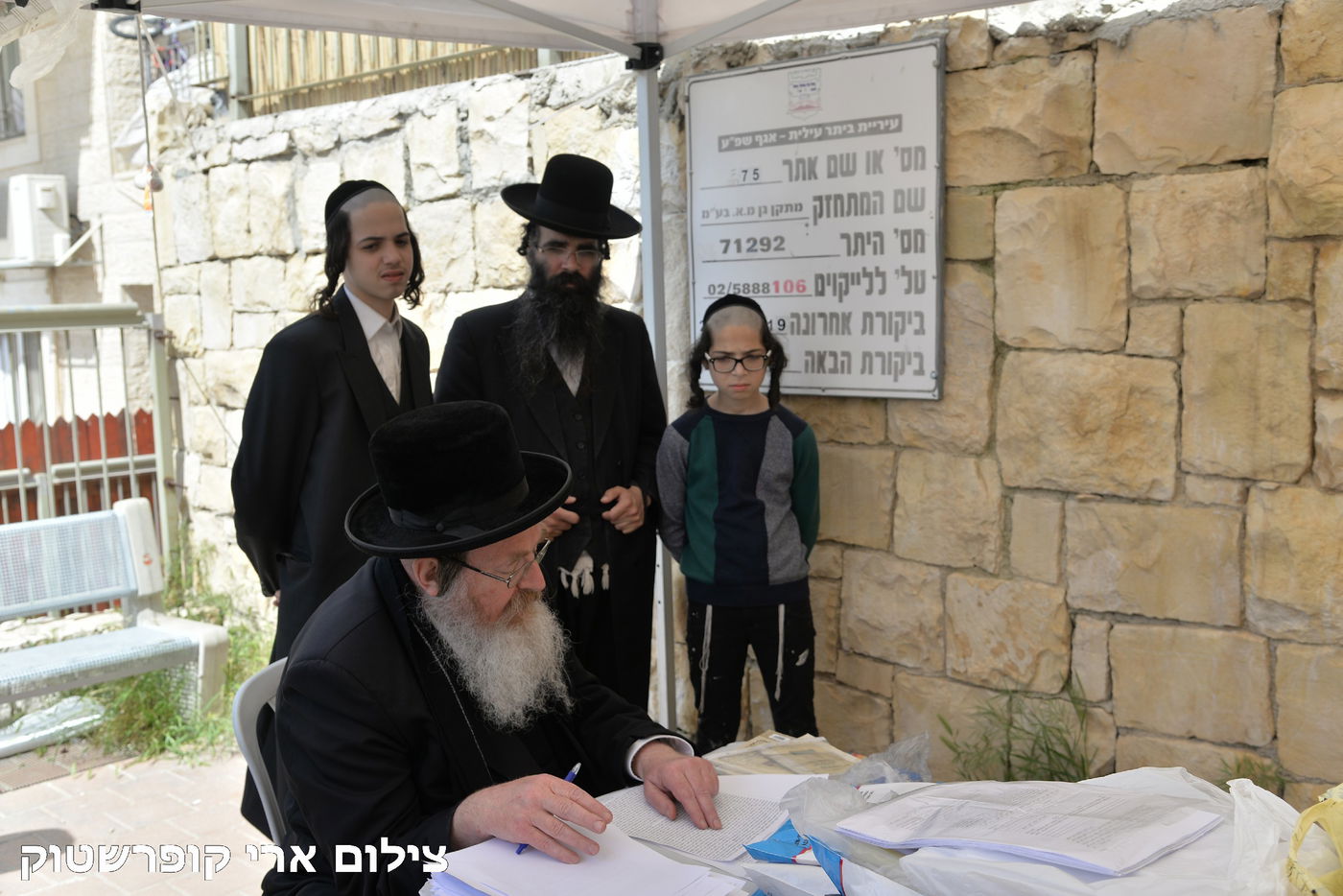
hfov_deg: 50.7
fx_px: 1418
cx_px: 672
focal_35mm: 38
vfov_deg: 35.1
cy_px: 448
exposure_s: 1/320
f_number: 5.6
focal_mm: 38
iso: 100
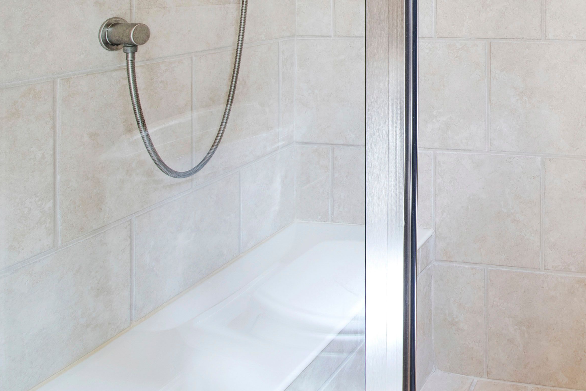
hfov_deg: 45.5
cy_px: -40
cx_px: 576
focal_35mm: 36
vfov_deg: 32.4
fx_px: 586
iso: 100
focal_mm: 10
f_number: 8
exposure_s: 1/1.25
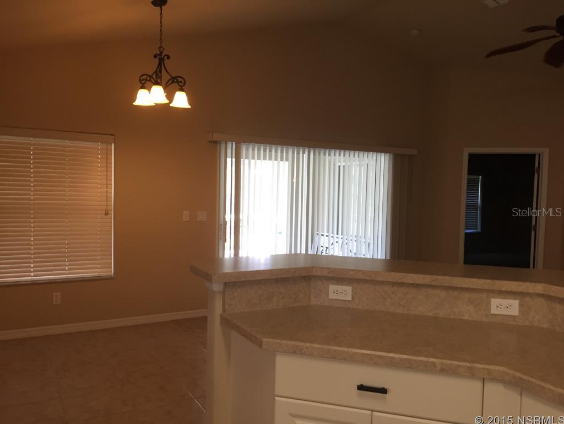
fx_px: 473
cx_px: 282
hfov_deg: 61.6
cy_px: 212
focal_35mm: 29
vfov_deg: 48.3
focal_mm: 4.15
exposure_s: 1/30
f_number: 2.2
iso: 40
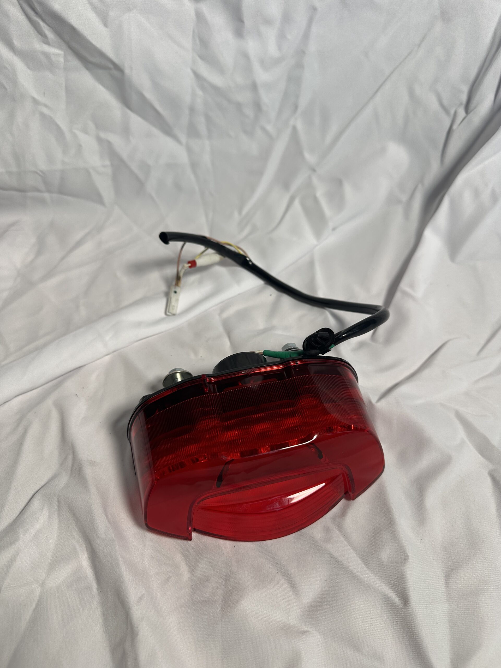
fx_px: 463
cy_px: 334
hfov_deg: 56.8
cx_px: 250
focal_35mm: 24
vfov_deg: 71.6
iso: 80
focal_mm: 6.86
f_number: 1.78
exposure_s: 1/704
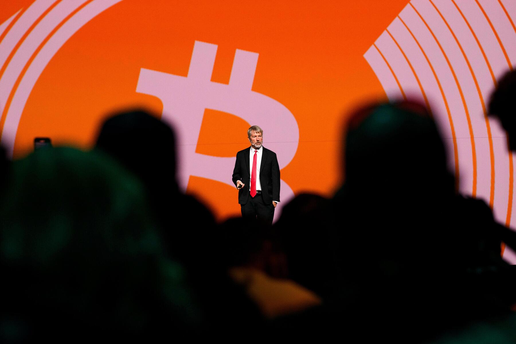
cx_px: 258
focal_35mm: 200
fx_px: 2866
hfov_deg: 10.3
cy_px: 172
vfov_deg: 6.9
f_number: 6.3
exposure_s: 1/320
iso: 1600
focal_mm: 200
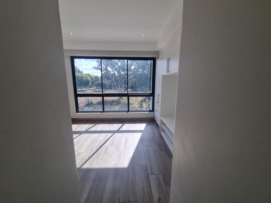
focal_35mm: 13
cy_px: 102
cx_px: 136
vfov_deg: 89.9
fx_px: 102
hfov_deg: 106.2
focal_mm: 2.2
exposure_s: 1/586
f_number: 2.2
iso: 50
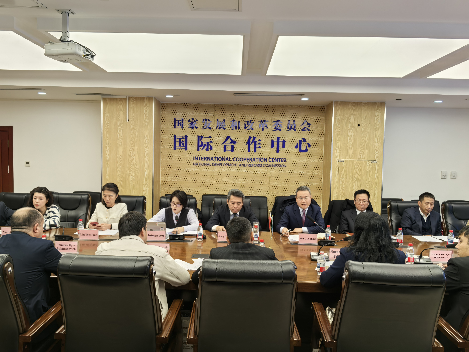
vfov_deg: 51.4
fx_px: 366
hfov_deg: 65.3
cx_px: 234
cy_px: 176
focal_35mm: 27
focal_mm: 6.35
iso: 50
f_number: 2
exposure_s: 1/105
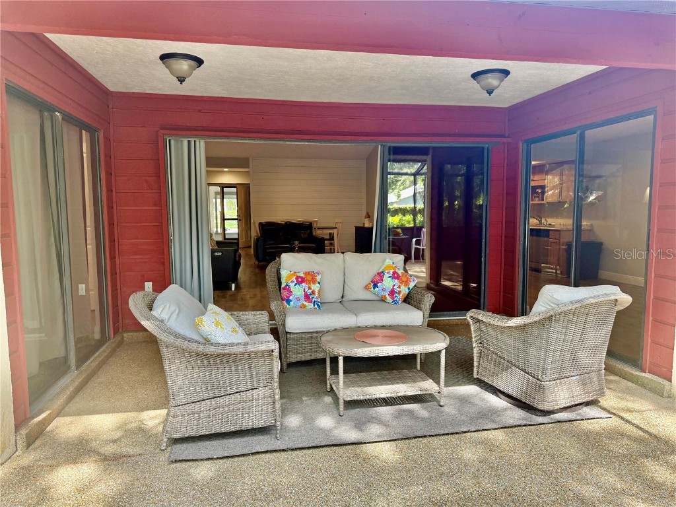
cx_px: 338
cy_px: 254
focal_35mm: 24
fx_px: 469
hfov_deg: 71.6
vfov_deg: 56.8
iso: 125
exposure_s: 1/141
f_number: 1.78
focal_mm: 6.76
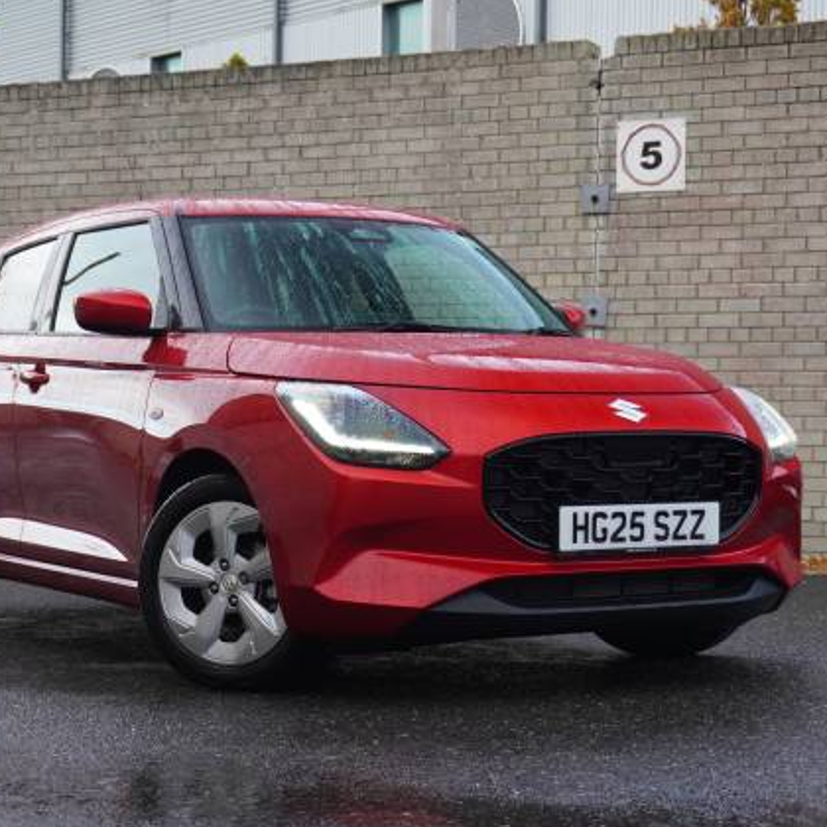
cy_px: 415
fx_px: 2045
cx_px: 384
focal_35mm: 76
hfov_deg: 22.9
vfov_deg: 22.9
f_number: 5.6
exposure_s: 1/160
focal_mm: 39
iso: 640
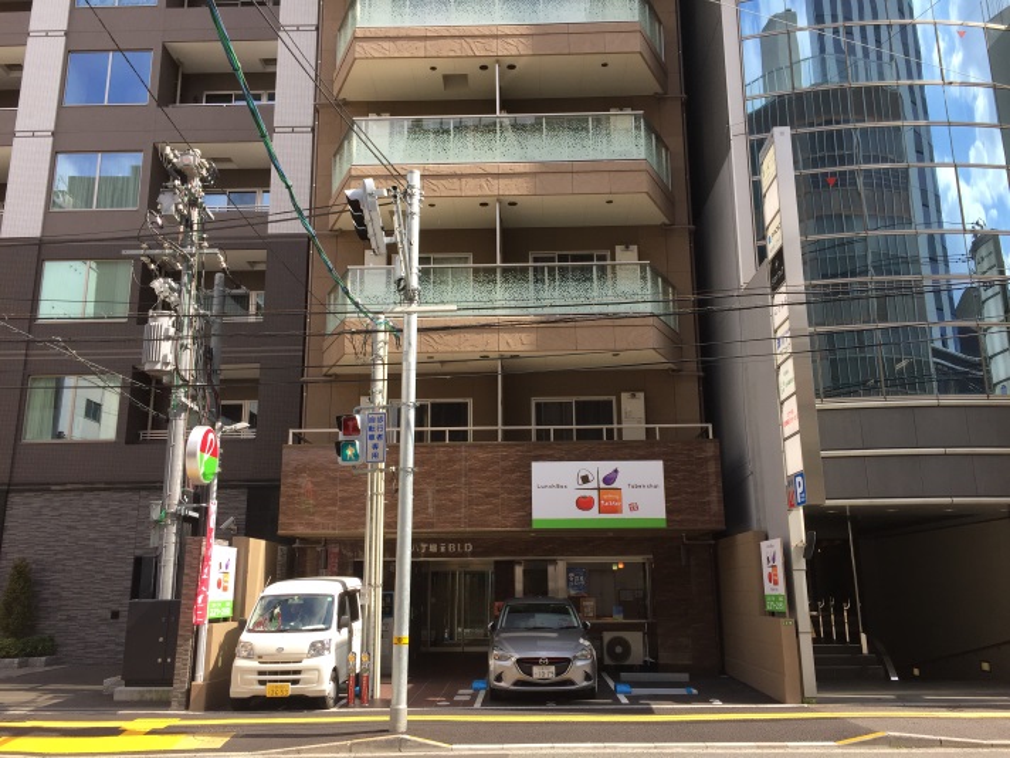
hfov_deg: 61.7
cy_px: 379
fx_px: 846
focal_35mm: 29
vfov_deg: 48.2
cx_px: 505
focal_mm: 4.15
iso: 32
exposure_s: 1/732
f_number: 2.2
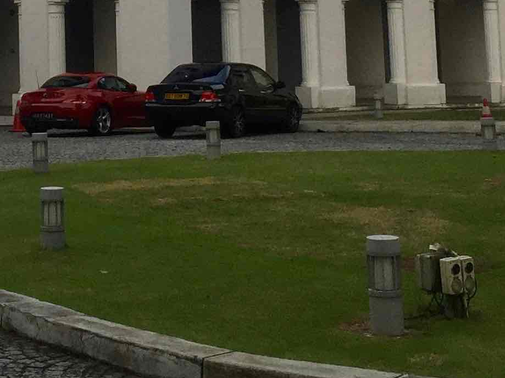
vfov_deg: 13.8
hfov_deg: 18.8
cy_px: -112
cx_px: 70
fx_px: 1502
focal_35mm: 103
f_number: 2.2
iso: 32
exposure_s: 1/430
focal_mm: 4.15
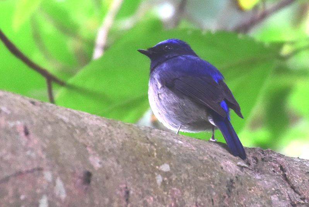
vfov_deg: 2.8
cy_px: 104
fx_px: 4297
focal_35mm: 500
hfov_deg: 4.1
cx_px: 154
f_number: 6.3
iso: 2500
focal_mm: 500
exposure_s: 1/160
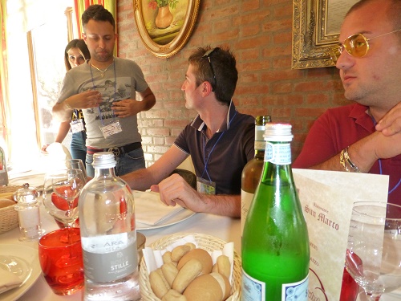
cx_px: 200
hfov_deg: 71.6
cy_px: 150
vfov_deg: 56.8
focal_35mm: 24
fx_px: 278
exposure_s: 1/60
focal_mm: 4.3
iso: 320
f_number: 3.3
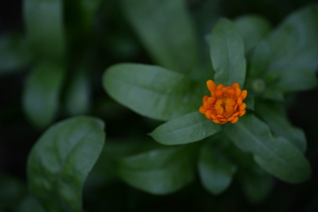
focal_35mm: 92
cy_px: 106
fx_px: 813
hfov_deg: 22.1
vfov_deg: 14.9
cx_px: 159
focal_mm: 92
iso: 100
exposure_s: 1/200
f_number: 2.8
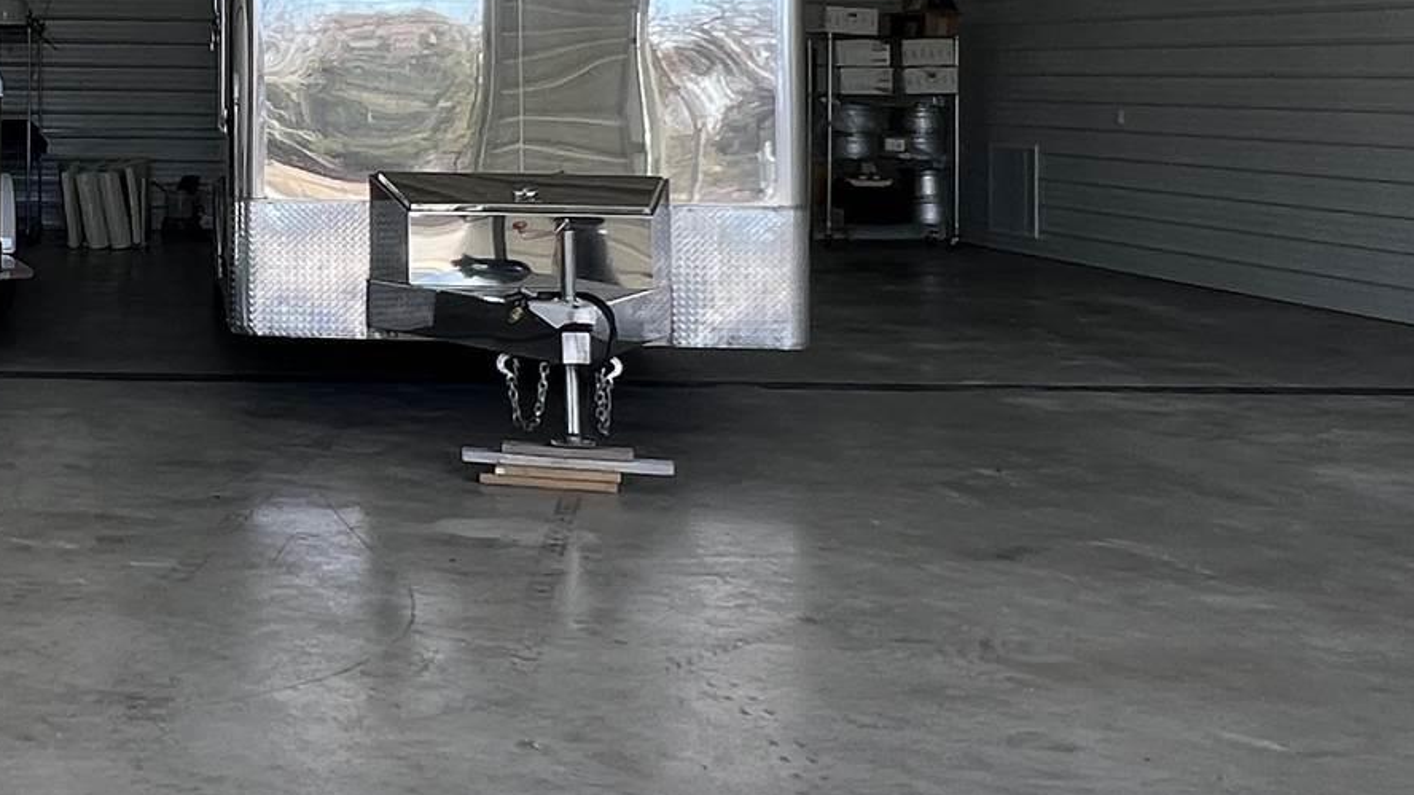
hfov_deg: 37.3
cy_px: -25
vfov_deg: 23.3
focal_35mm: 49
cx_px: -22
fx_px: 1837
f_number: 1.8
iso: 32
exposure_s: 1/147
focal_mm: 1.57
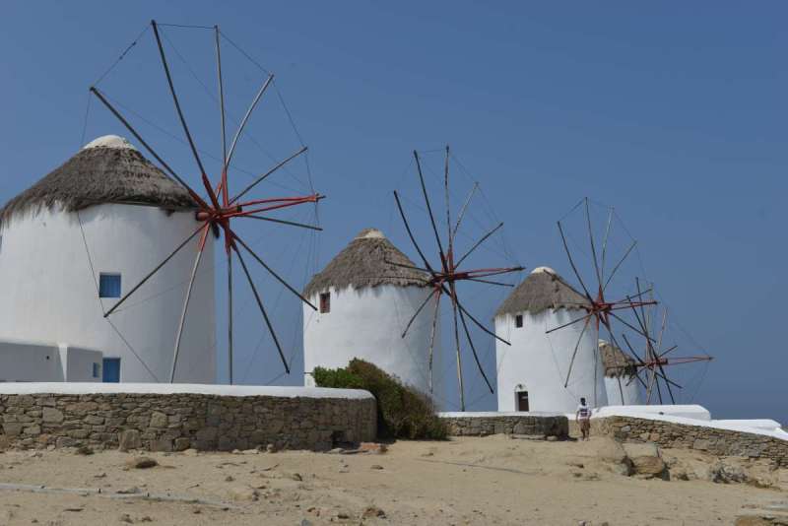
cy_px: 263
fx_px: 920
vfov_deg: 31.9
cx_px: 394
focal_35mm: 42
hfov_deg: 46.4
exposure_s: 1/250
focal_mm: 42
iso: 100
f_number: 8
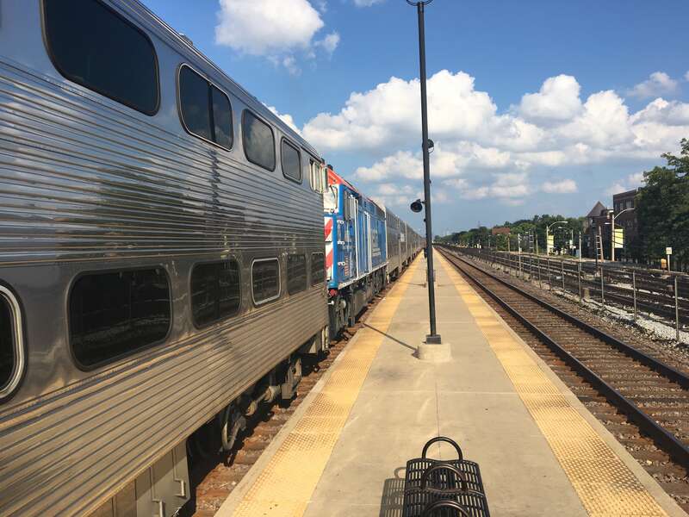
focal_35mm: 29
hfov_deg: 61.7
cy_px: 258
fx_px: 577
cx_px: 344
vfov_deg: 48.2
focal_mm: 4.15
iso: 25
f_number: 2.2
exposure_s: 1/1972
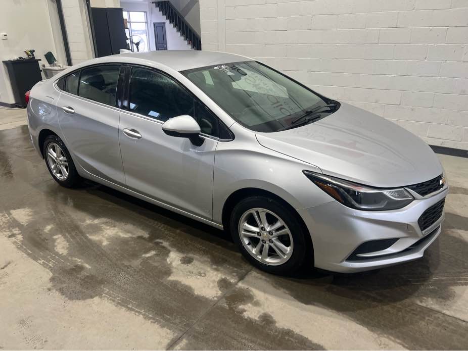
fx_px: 352
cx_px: 234
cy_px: 176
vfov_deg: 53.1
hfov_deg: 67.3
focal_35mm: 26
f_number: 1.5
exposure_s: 1/120
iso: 80
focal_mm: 5.7
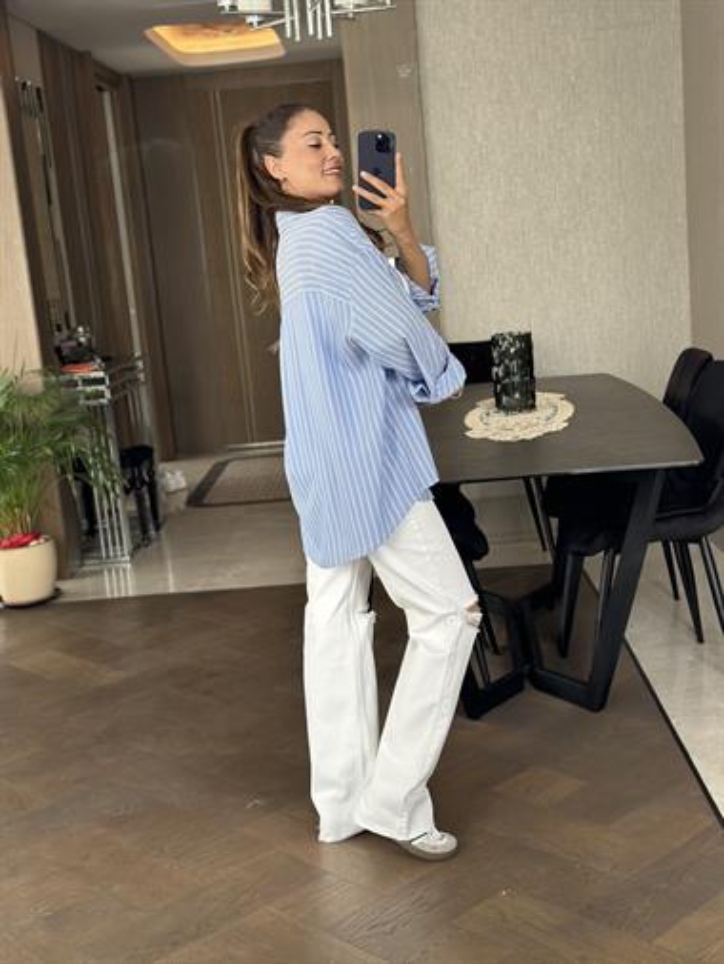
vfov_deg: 39.6
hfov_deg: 30.3
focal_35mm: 48
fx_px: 1337
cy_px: 482
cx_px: 362
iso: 125
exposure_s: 1/67
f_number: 1.78
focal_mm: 6.86
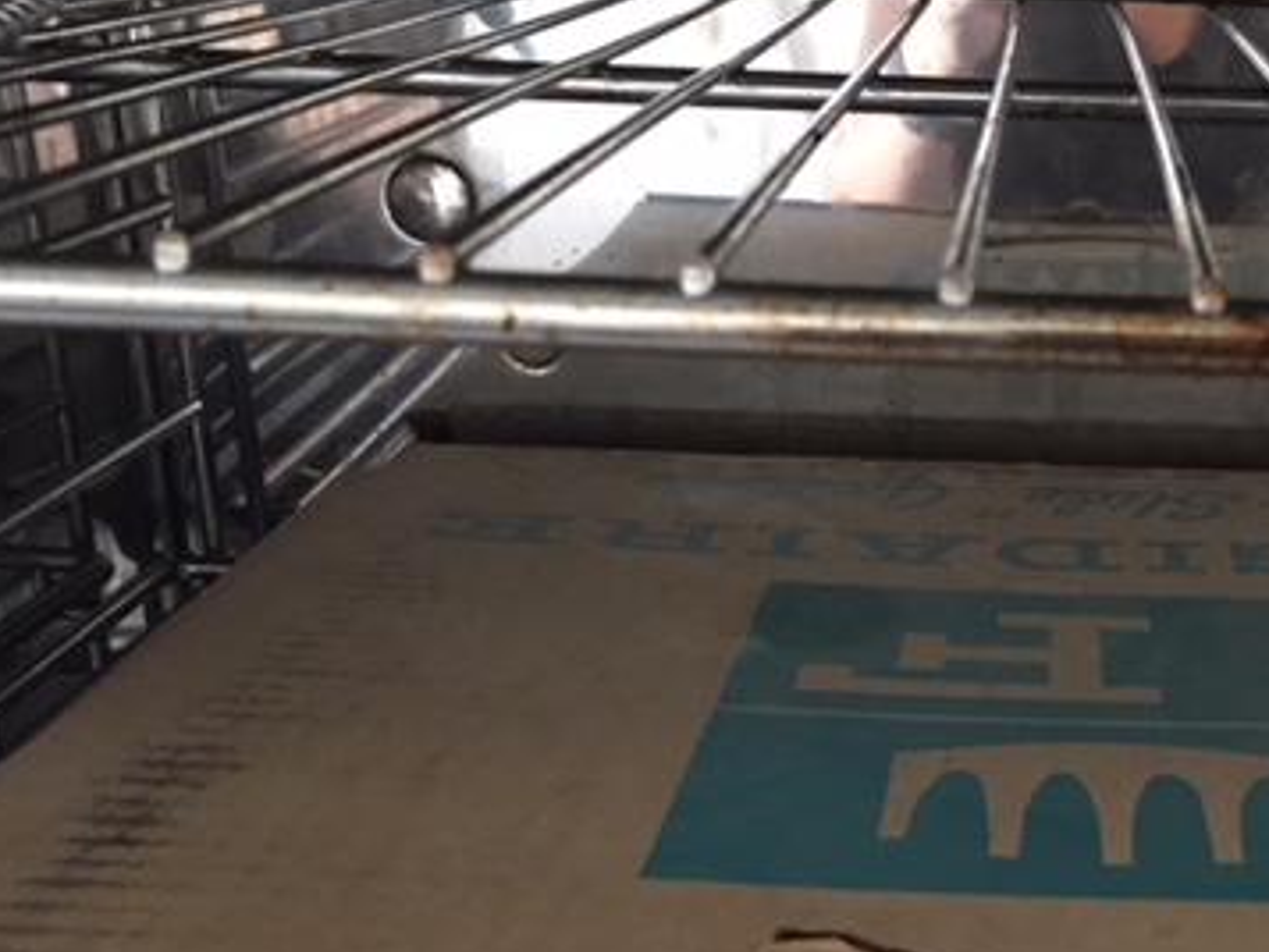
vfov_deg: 27.7
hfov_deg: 35.3
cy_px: 689
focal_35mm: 52
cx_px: 1059
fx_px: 1907
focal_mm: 4.15
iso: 250
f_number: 2.2
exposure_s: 1/15
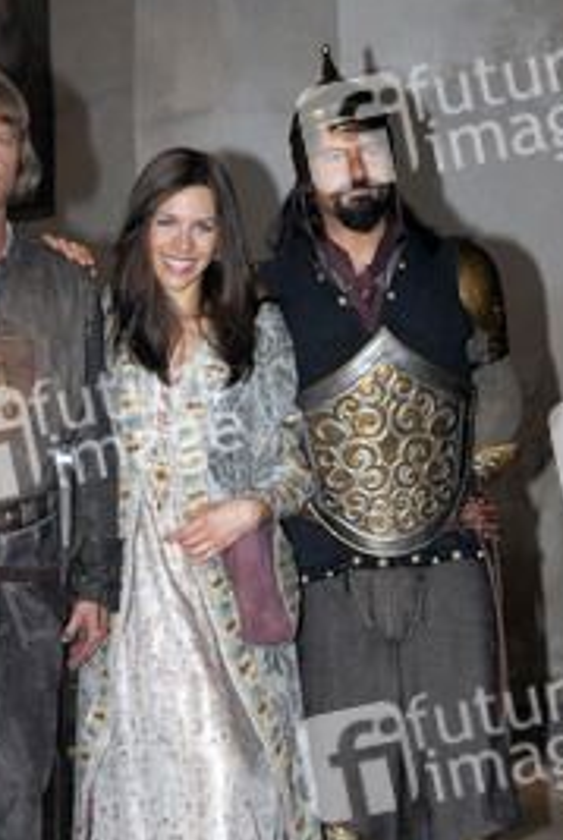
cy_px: 591
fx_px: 2892
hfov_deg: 11.1
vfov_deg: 16.5
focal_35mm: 124
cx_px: 176
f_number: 5.6
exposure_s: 1/160
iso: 640
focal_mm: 55
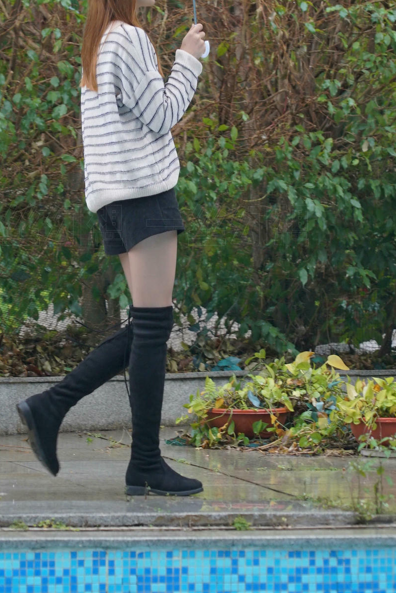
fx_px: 4927
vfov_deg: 6.9
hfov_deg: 4.6
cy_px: 185
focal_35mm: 299
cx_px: 142
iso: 1000
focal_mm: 169
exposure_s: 1/200
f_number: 6.3
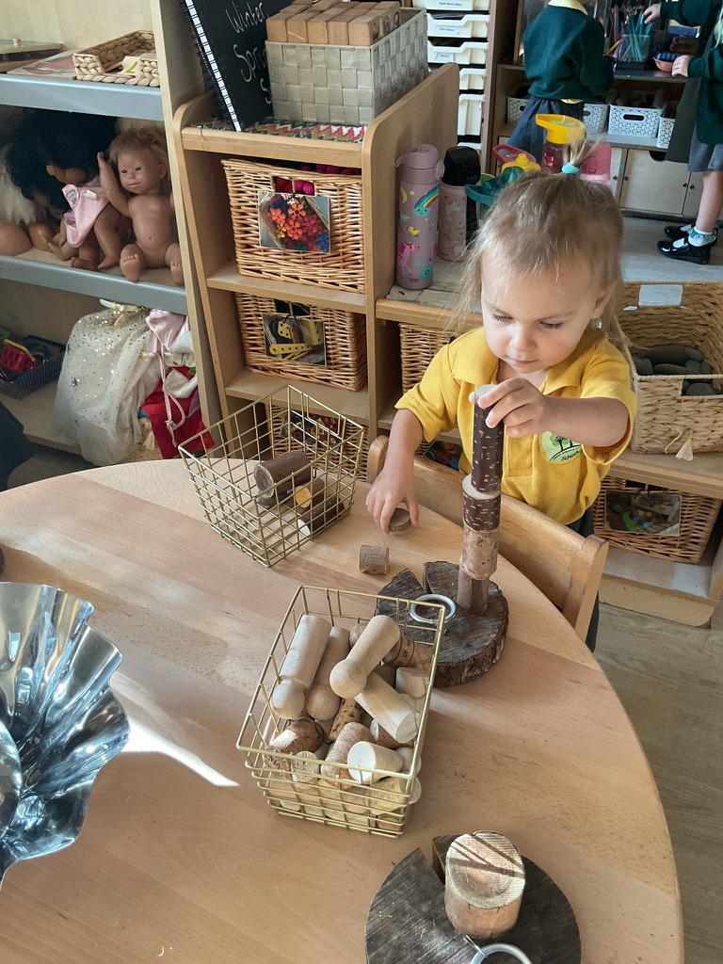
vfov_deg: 61.7
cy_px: 482
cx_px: 362
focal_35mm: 29
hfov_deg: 48.2
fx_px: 808
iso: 100
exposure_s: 1/50
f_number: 1.8
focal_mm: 3
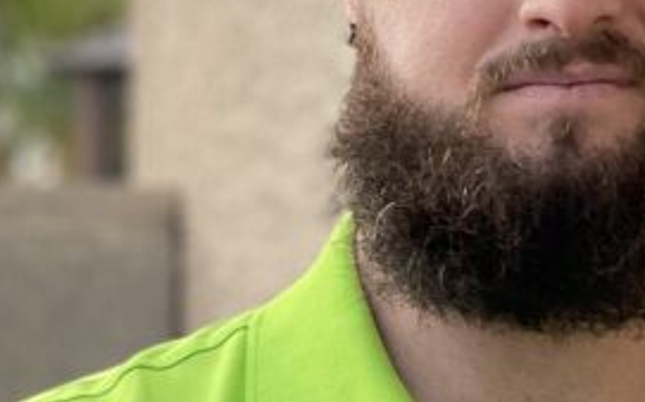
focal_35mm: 244
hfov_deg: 8.5
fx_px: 4286
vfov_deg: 5.4
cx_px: -145
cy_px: 409
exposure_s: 1/406
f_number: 2
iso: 32
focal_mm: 6
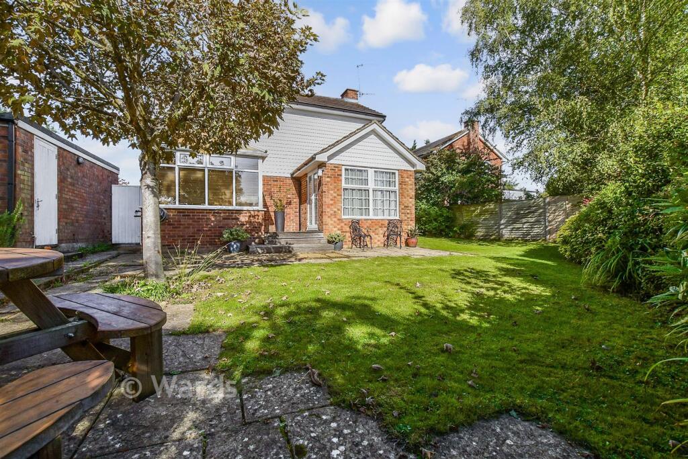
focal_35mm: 25
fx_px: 478
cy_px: 230
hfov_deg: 71.5
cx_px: 344
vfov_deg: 51.3
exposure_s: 1/400
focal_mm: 17
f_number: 8
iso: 160
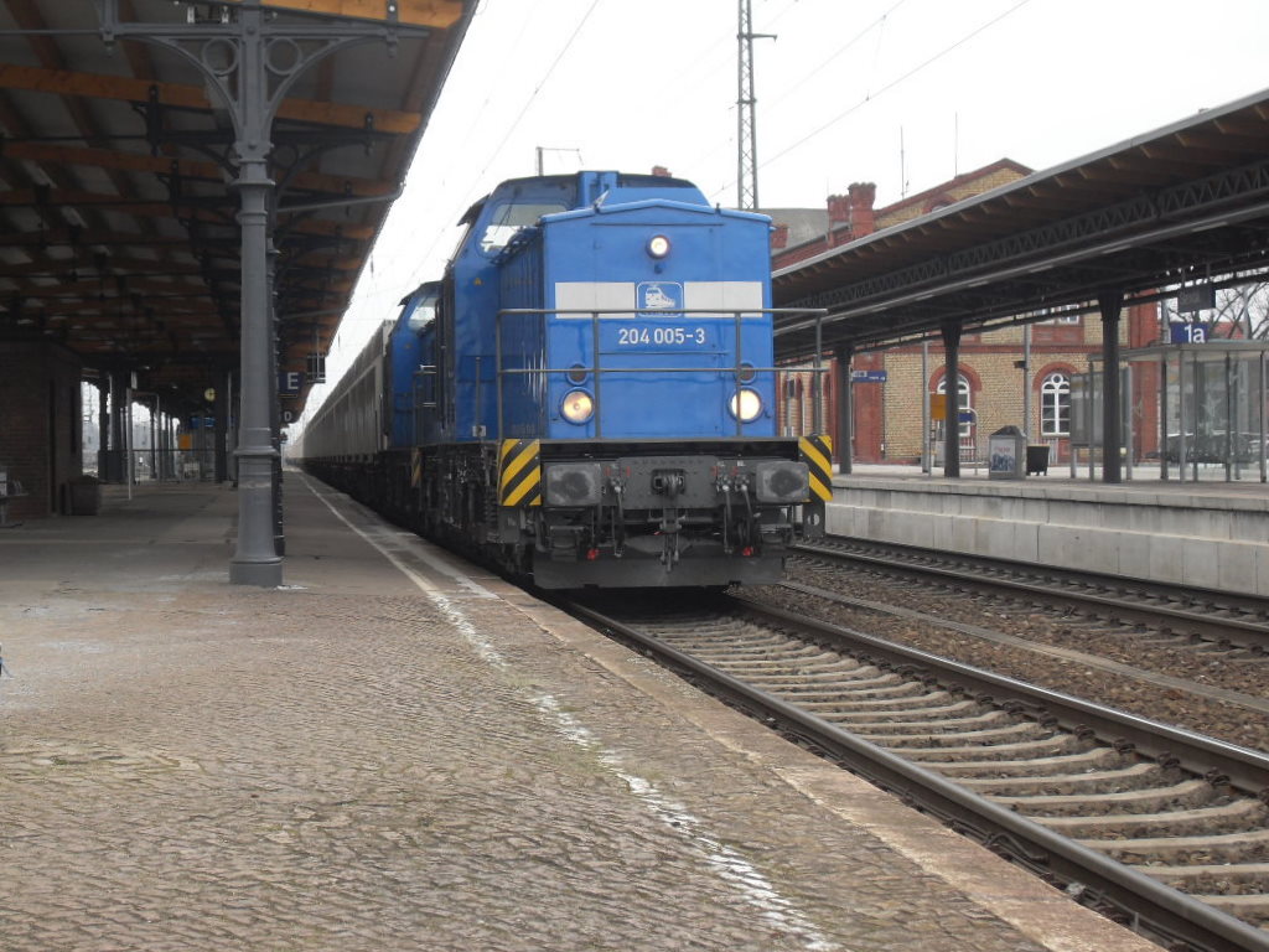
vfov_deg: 21.3
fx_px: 2529
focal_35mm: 69
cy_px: 476
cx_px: 634
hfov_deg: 28.2
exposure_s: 1/125
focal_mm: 11.8
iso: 100
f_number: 4
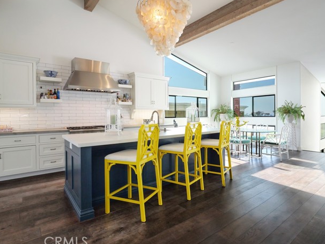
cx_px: 167
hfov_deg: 84.6
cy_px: 121
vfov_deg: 68.7
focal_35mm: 19
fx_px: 178
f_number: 8
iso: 1000
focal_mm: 9
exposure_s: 1/100
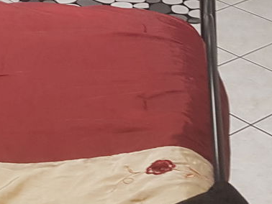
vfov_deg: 12.0
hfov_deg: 17.6
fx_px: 865
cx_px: 26
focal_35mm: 110
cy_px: -205
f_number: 1.7
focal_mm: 4.2
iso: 160
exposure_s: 1/33
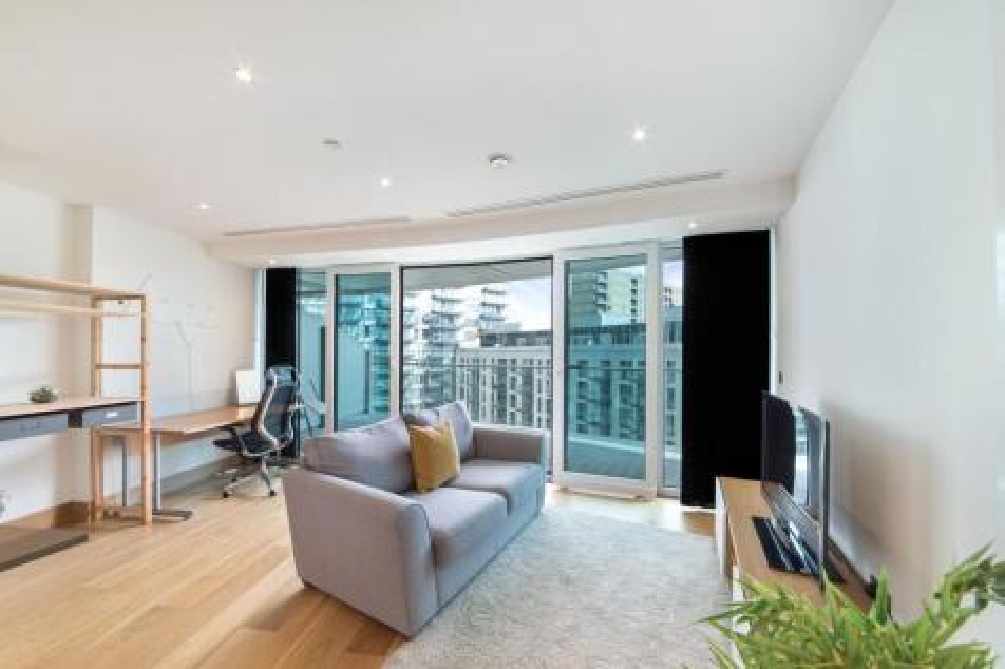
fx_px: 363
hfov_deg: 108.3
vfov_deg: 85.4
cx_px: 502
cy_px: 334
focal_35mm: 13
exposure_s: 1/25
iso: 400
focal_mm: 13
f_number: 16
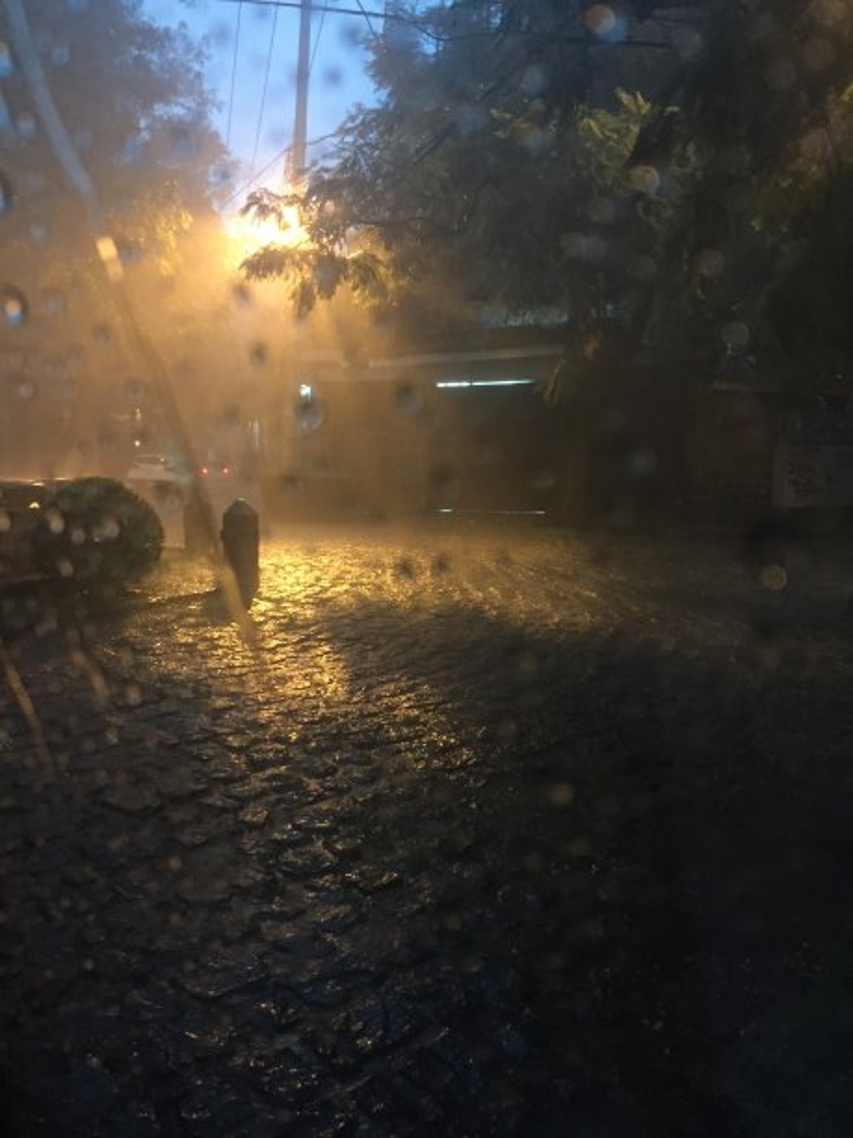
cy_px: 569
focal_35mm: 29
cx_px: 426
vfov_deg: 61.7
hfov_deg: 48.2
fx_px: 953
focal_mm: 4.15
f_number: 2.2
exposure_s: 1/17
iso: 250
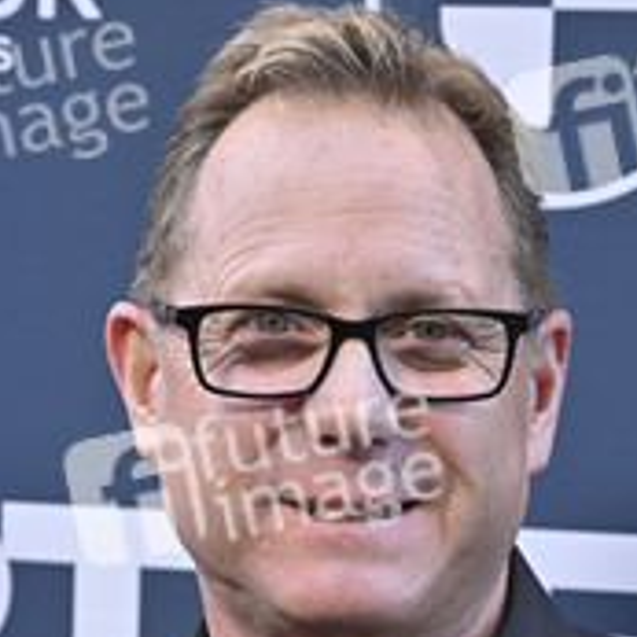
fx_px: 3685
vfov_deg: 9.8
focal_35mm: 177
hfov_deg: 9.9
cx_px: 361
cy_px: 663
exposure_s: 1/320
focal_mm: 90
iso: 1600
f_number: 6.3
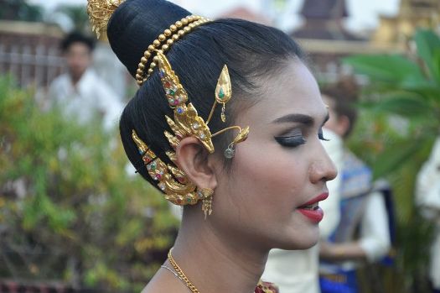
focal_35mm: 128
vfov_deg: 10.7
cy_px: 146
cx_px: 220
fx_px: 1557
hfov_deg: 16.1
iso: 800
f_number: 5.6
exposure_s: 1/320
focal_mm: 85
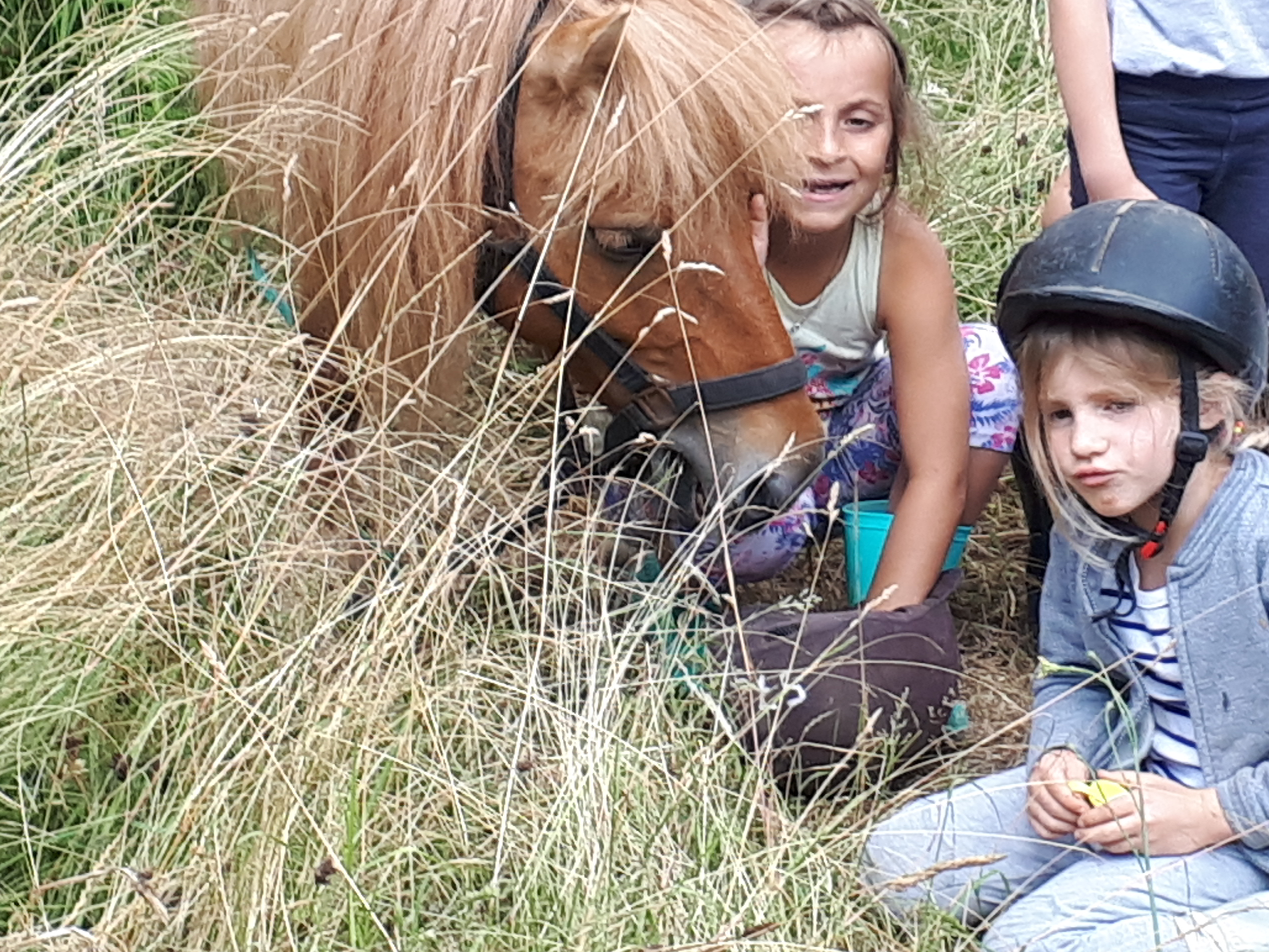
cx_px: 901
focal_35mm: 49
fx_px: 1796
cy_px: 166
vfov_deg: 28.9
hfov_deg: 38.2
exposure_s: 1/293
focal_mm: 3.6
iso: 40
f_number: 1.9
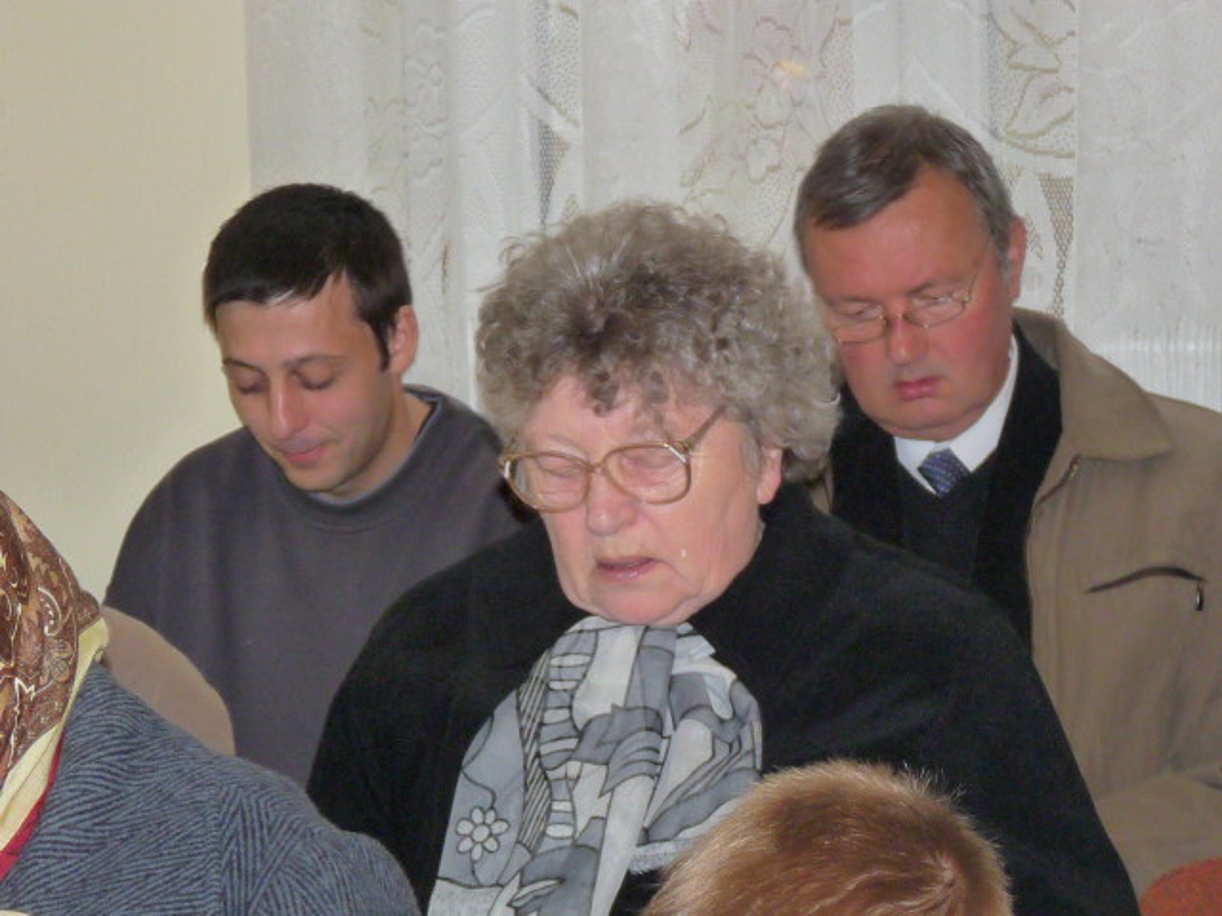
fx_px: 4836
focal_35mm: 137
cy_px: 458
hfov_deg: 14.4
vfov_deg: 10.8
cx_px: 611
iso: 400
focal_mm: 13.8
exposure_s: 1/40
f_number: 3.4
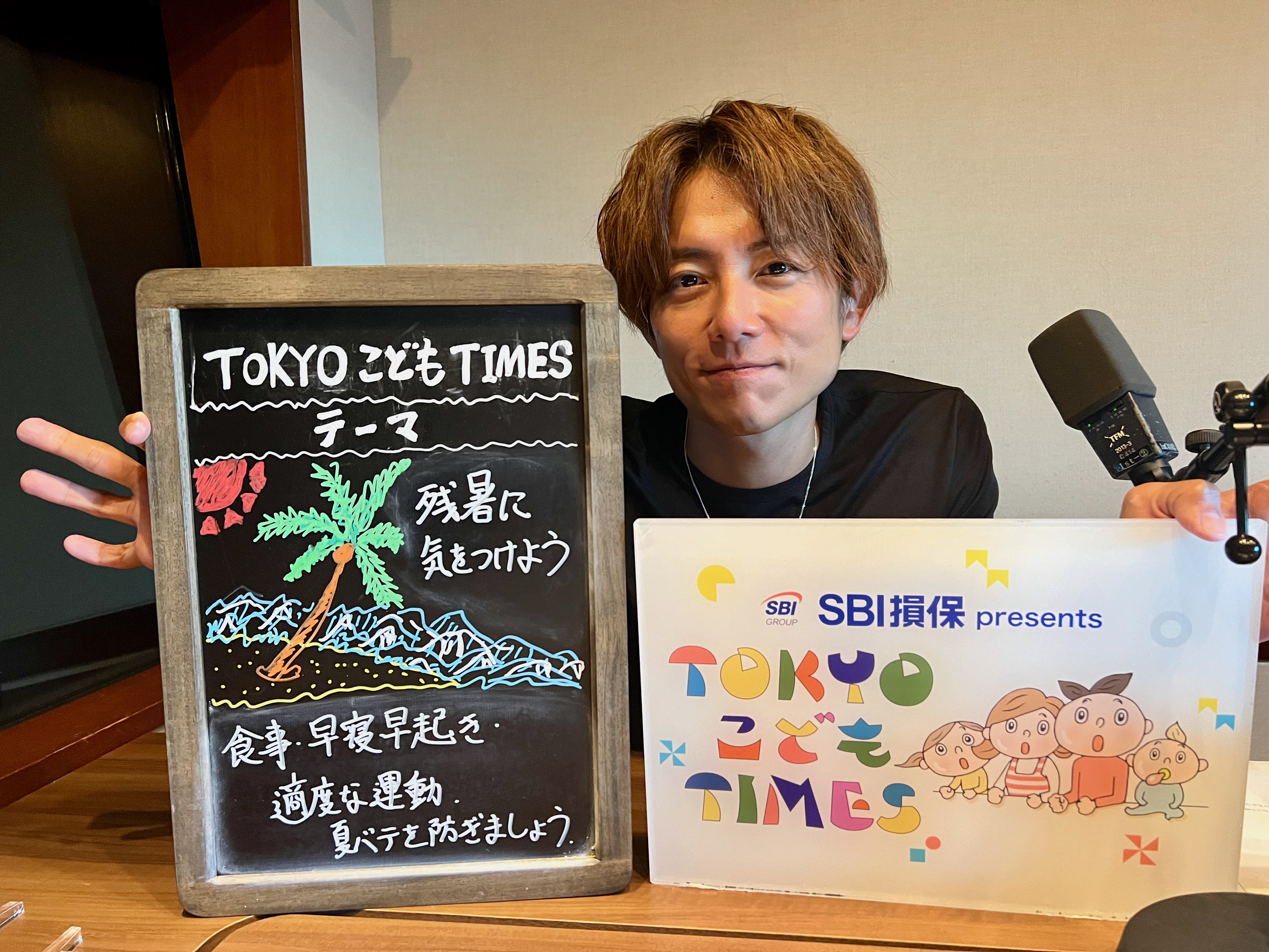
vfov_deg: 53.1
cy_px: 476
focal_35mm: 26
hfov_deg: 67.3
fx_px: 953
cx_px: 634
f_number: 1.5
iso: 400
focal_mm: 5.7
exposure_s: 1/33
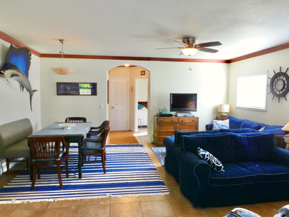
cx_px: 144
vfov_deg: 56.8
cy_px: 108
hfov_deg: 71.6
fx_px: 200
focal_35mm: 24
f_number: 16
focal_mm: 10.9
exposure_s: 1/8
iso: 1600
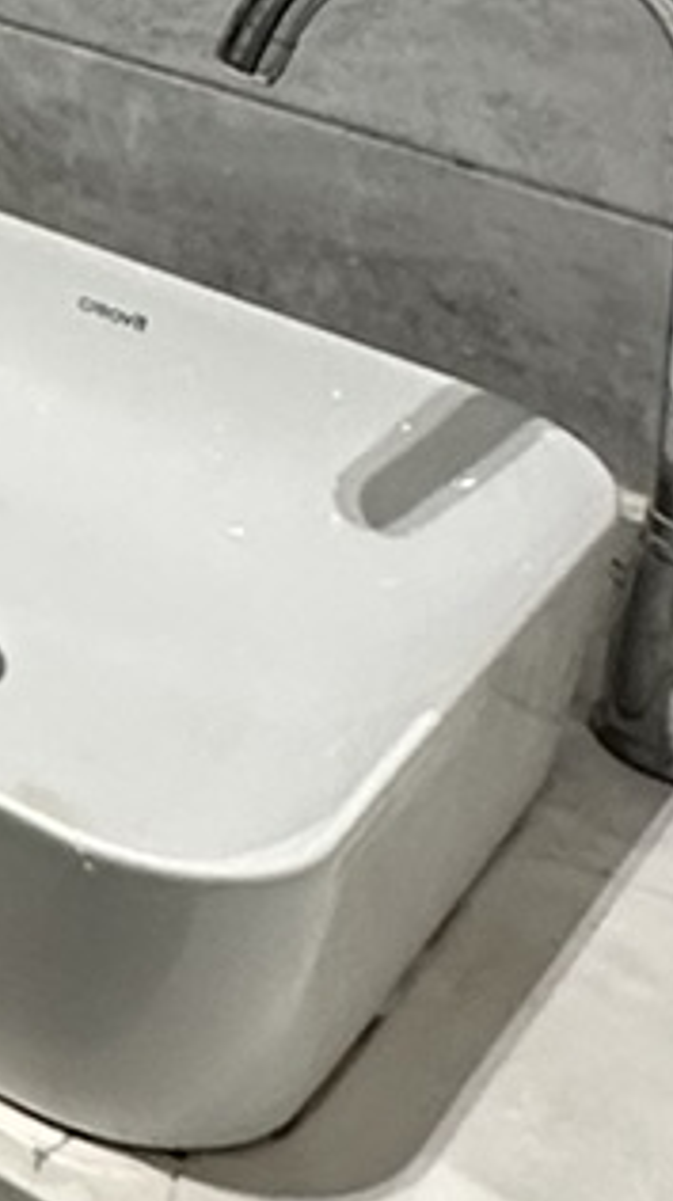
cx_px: -1308
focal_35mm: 99
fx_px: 3151
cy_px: -1007
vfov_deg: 17.3
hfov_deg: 9.6
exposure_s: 1/50
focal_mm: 2.22
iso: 160
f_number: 2.2
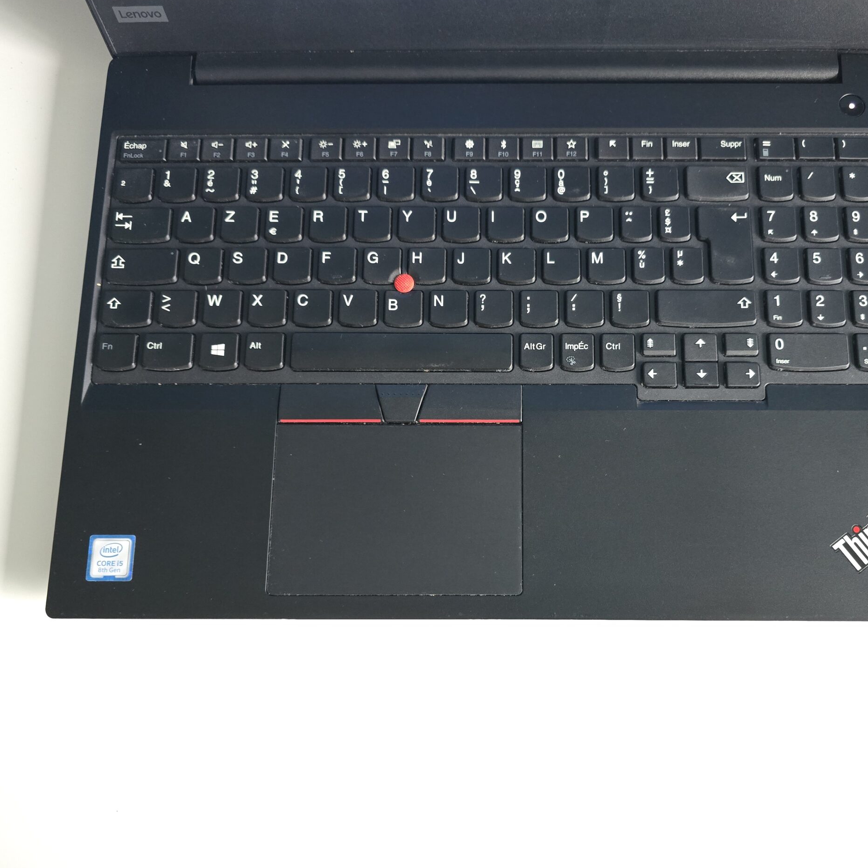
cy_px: 442
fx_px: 794
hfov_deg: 57.0
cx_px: 500
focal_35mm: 28
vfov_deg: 57.3
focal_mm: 6.3
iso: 2000
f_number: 1.7
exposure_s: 1/16.7
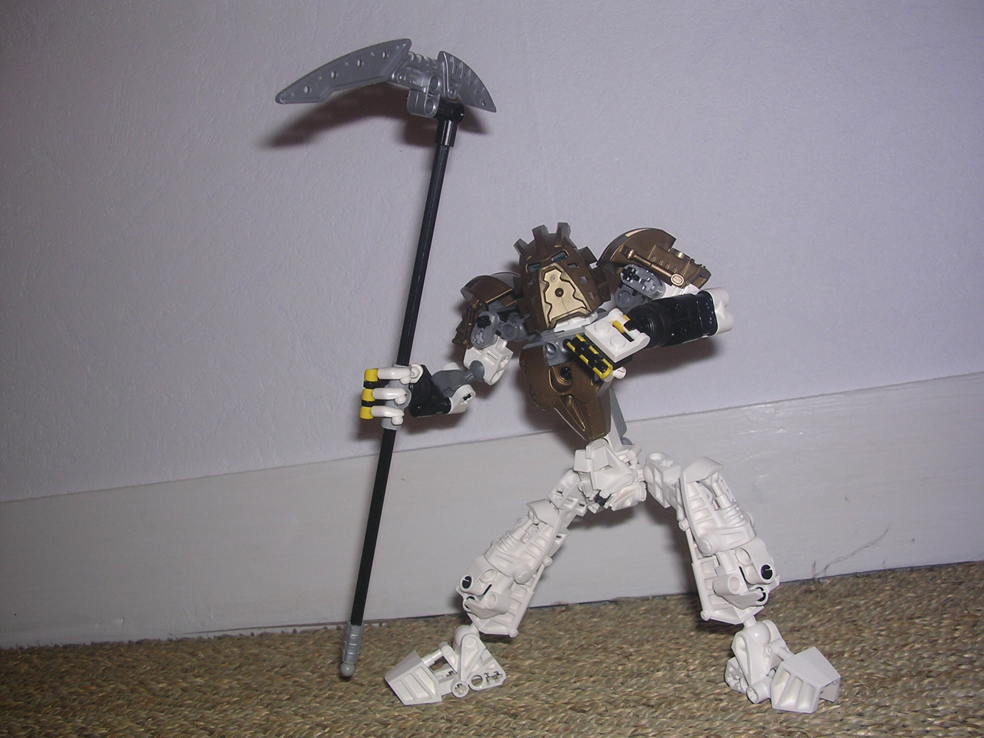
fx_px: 1080
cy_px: 369
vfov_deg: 37.7
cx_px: 492
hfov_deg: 49.0
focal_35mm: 38
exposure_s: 1/60.1
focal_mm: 5.8
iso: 100
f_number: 2.8
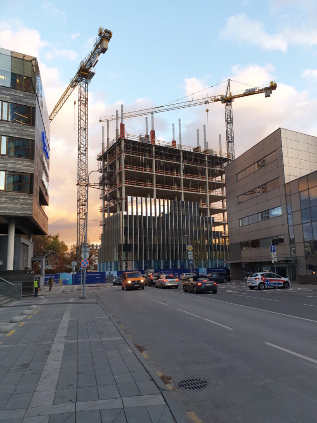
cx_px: 158
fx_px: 317
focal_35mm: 26
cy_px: 212
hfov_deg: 53.1
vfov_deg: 67.3
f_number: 2.4
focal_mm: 4.3
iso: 50
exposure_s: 1/104
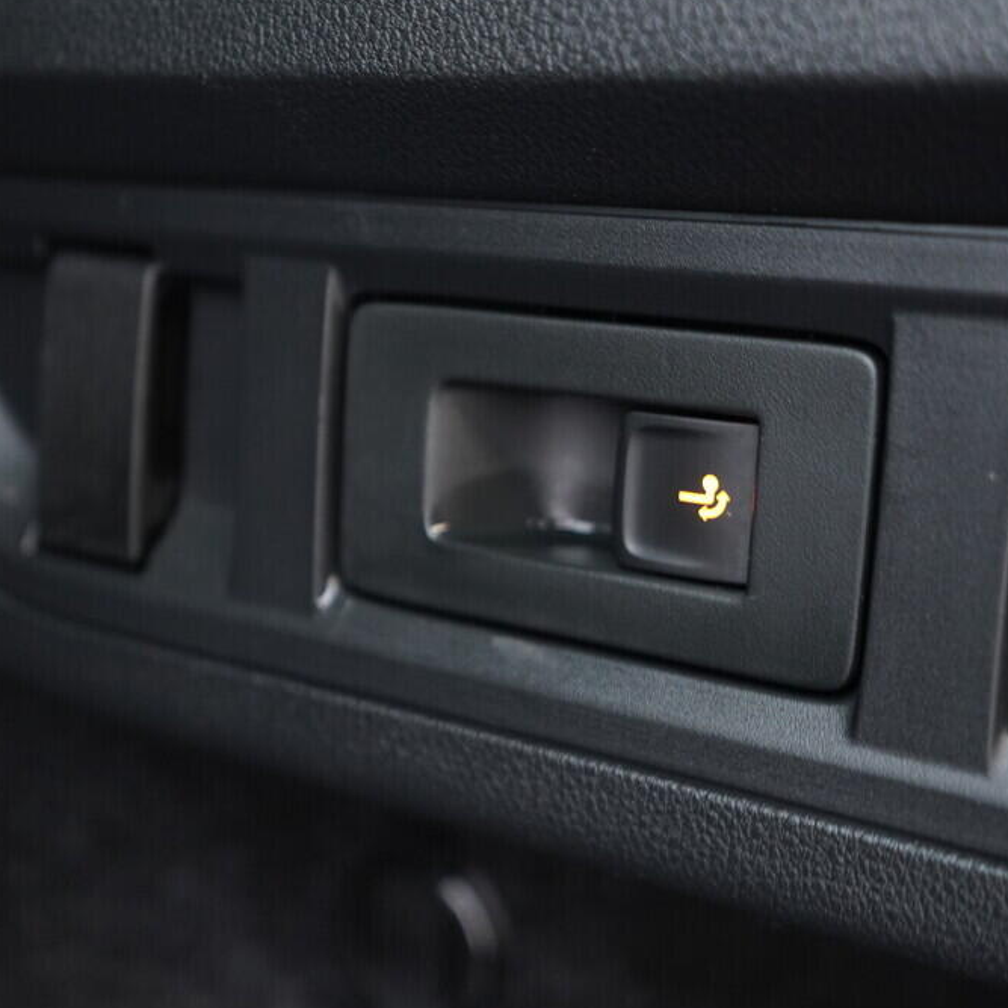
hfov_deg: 36.0
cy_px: 507
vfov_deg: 36.1
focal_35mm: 47
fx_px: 1548
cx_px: 595
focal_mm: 24
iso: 1000
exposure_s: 1/40
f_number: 2.8
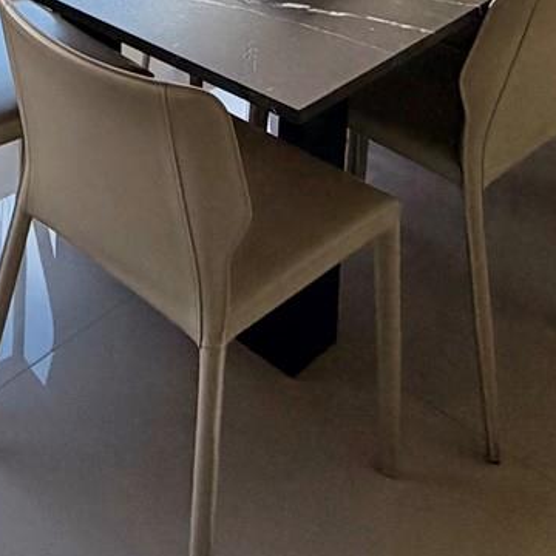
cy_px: -335
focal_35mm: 55
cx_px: -46
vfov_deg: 23.2
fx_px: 999
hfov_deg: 28.4
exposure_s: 1/284
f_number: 2.2
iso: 50
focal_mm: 2.22
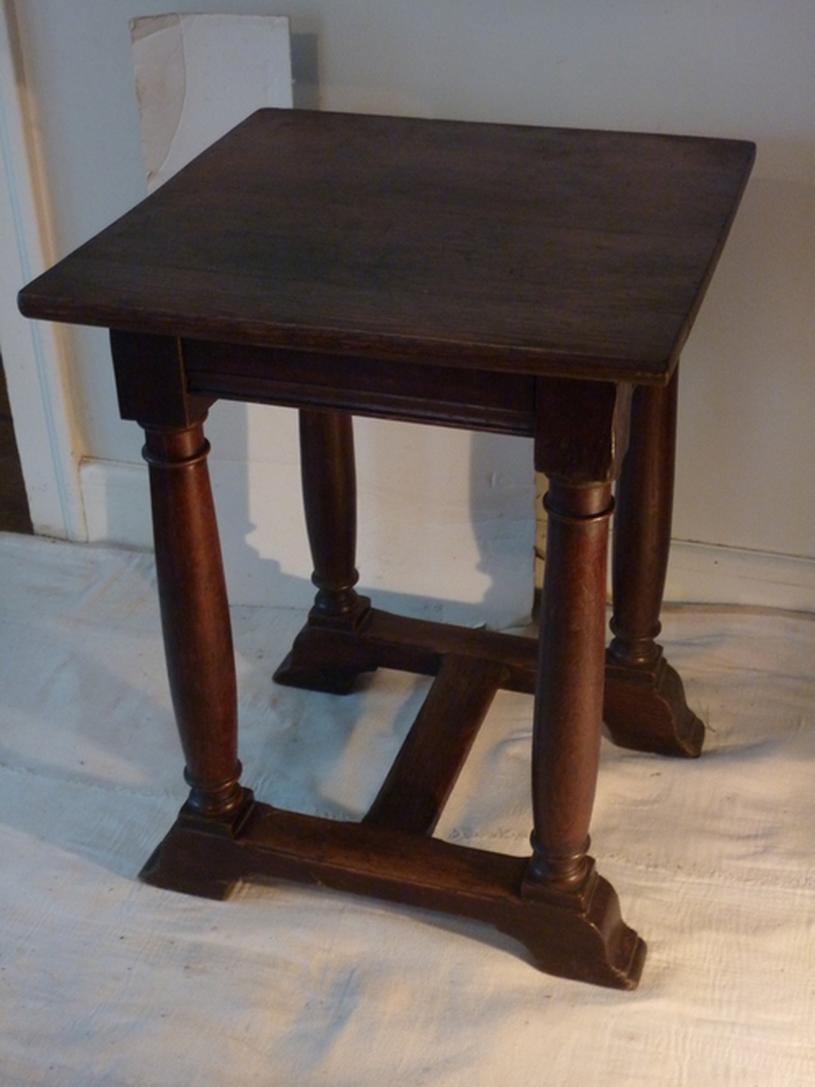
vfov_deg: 39.7
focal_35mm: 48
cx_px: 408
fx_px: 1507
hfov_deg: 30.3
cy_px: 544
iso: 400
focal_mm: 7.9
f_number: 3.8
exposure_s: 1/8
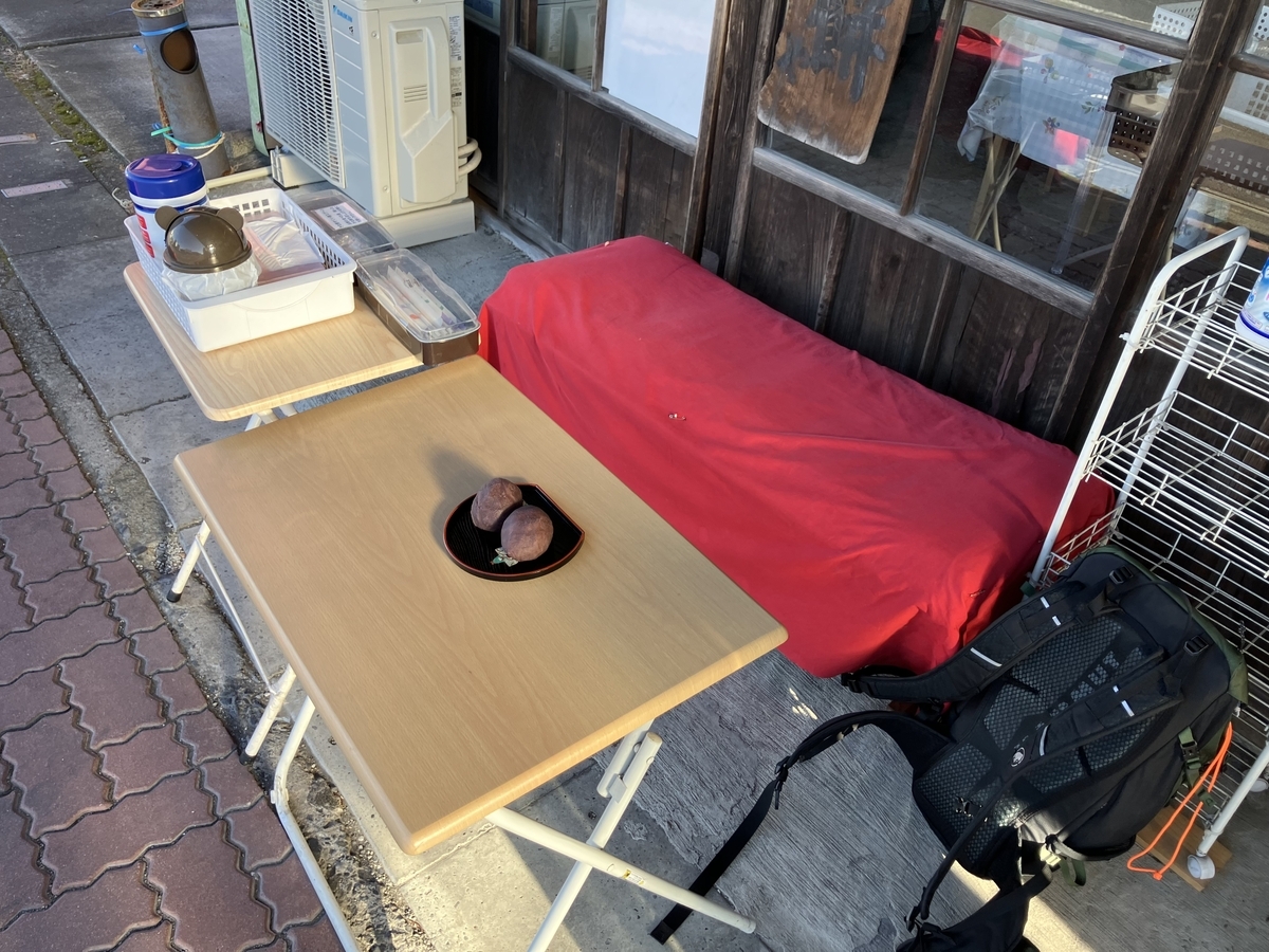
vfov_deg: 49.7
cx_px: 634
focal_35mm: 28
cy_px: 476
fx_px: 1026
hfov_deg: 63.4
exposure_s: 1/124
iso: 20
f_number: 1.8
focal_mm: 3.99
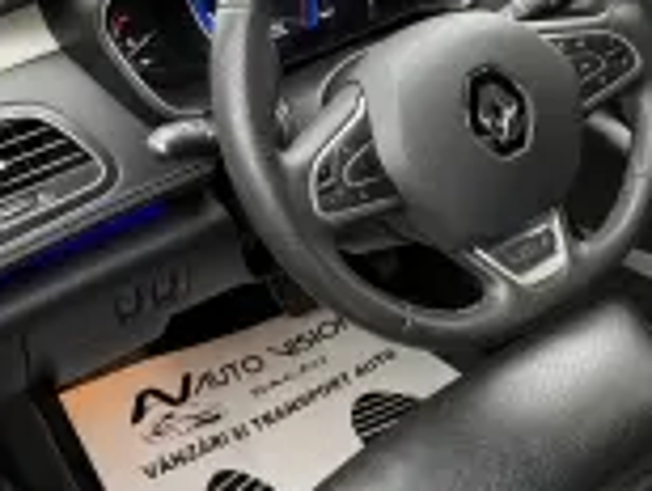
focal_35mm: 56
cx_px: 538
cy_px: 262
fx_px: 1056
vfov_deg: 26.2
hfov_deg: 33.2
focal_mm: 6.76
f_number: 1.78
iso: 200
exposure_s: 1/121
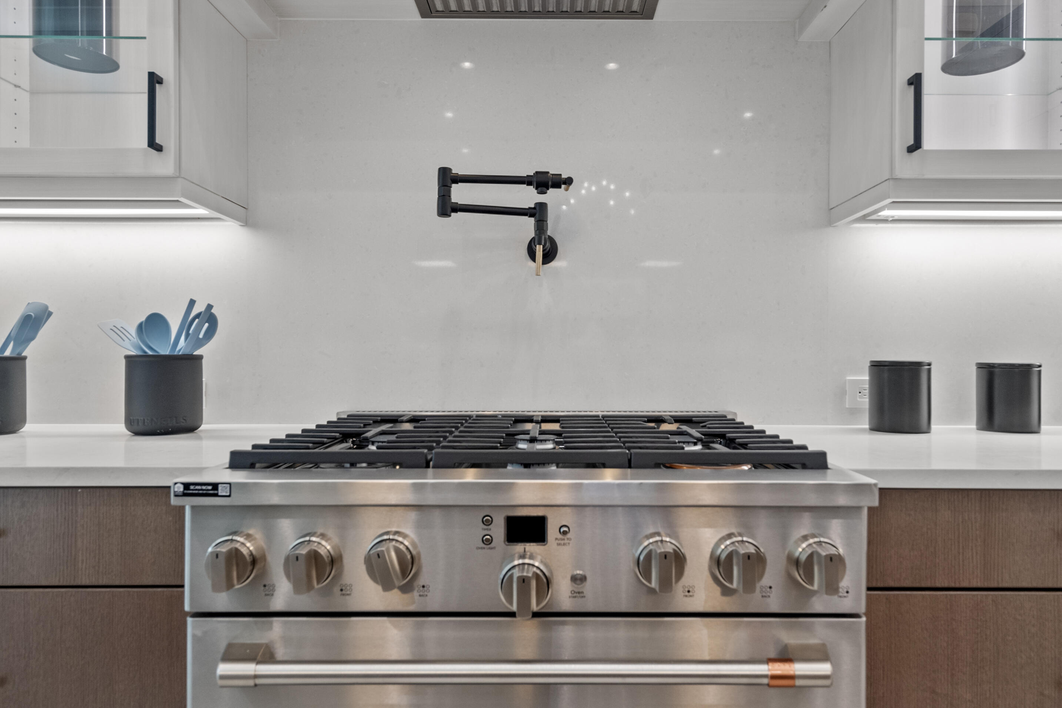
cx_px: 549
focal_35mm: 23
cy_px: 368
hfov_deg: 76.1
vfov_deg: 55.1
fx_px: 678
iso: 1600
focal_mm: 22
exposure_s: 1/13
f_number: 8
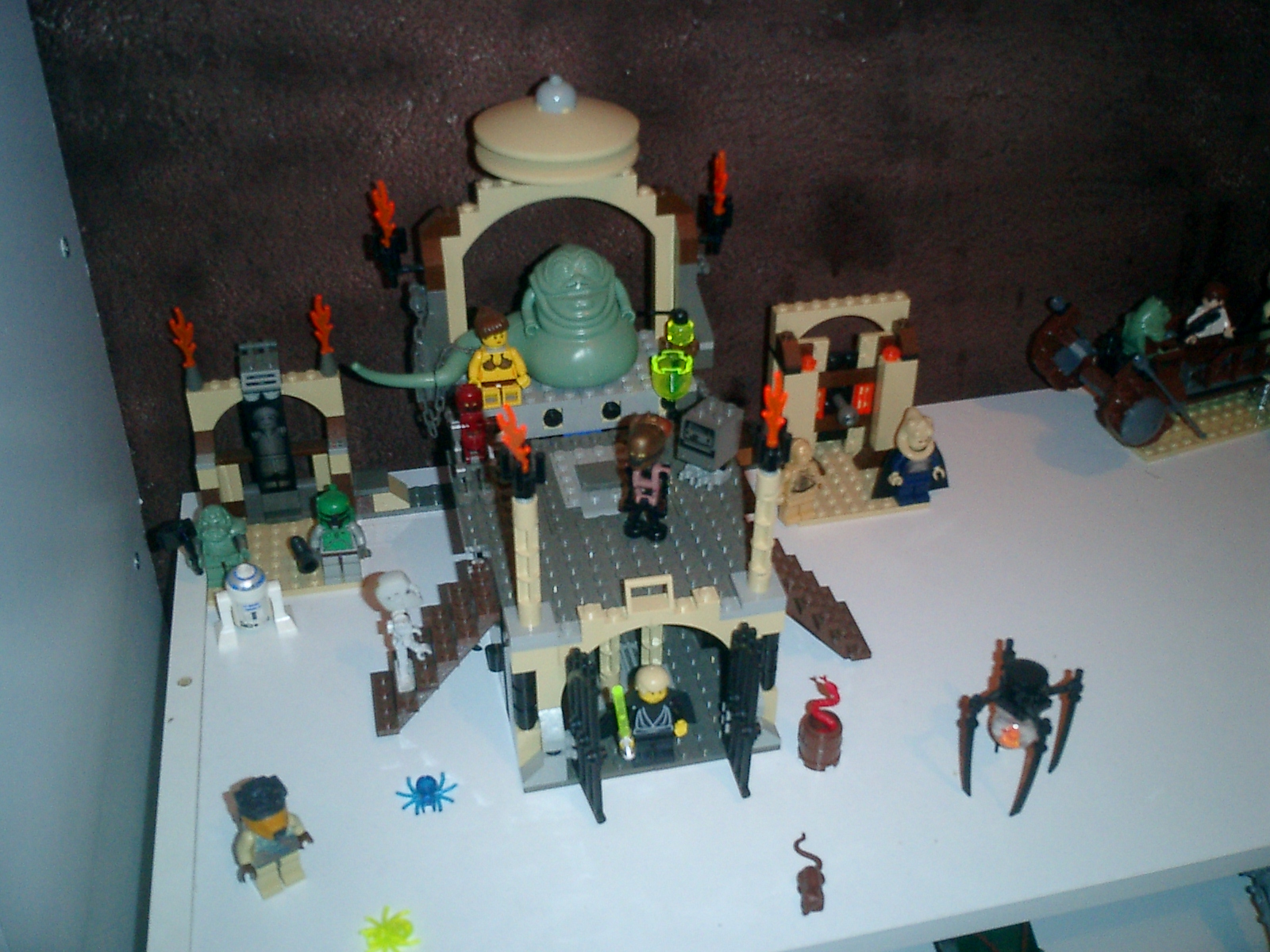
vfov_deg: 39.7
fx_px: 1321
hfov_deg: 51.4
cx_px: 635
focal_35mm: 36
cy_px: 476
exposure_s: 1/30
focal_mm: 7.5
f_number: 3.2
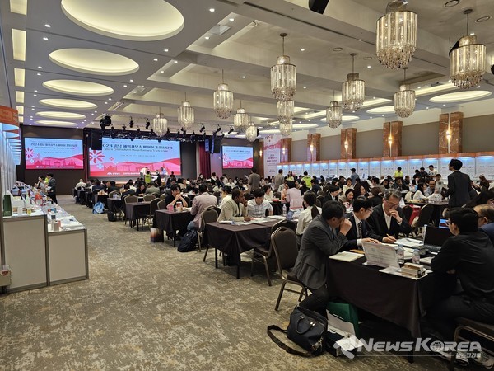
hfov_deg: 73.9
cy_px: 186
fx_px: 328
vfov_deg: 58.9
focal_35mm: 23
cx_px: 247
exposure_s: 1/120
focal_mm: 6.3
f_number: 1.7
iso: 160
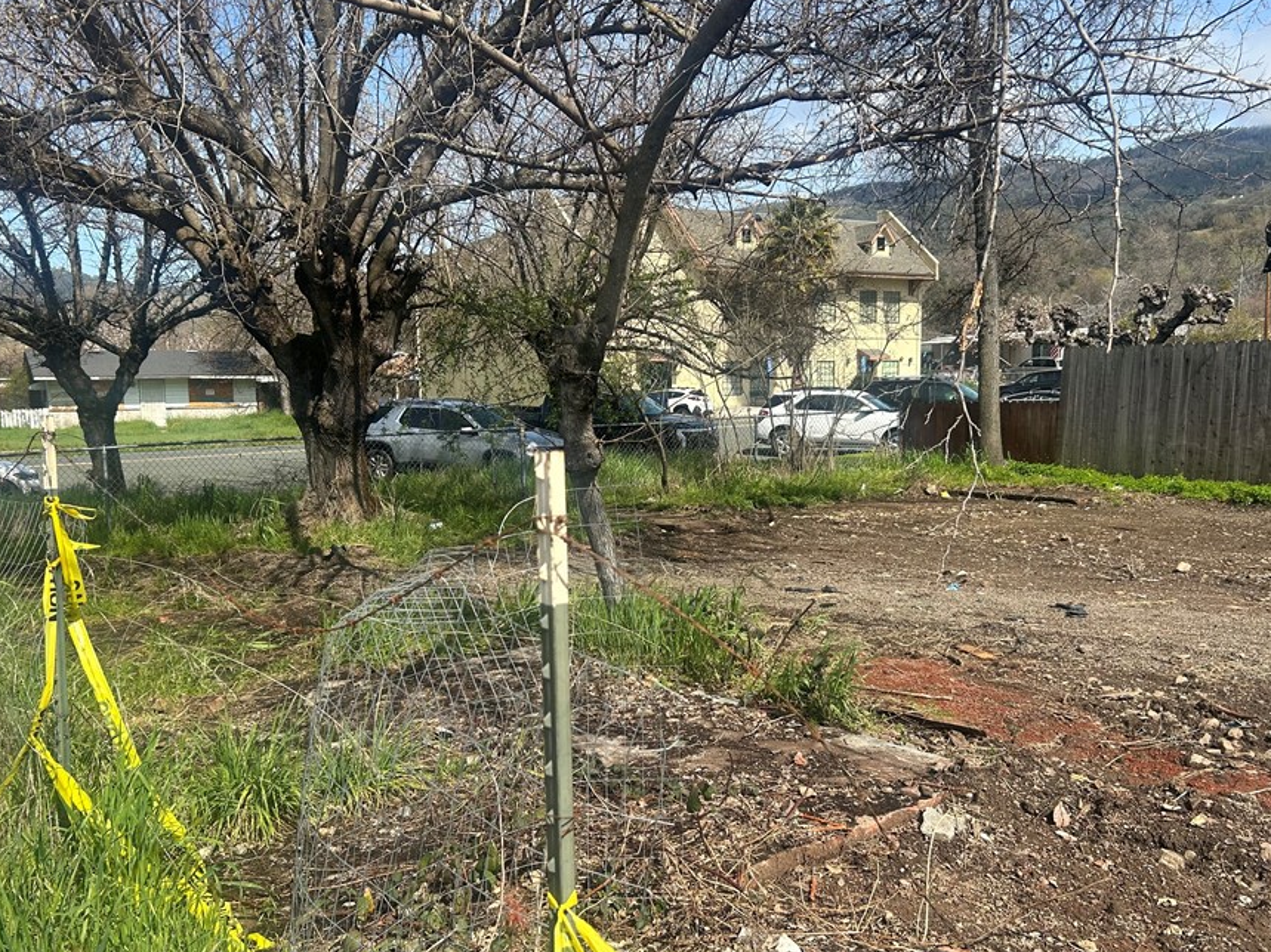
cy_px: 510
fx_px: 1138
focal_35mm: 31
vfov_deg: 45.4
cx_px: 639
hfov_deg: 58.4
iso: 50
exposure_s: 1/2695
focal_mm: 5.7
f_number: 1.5
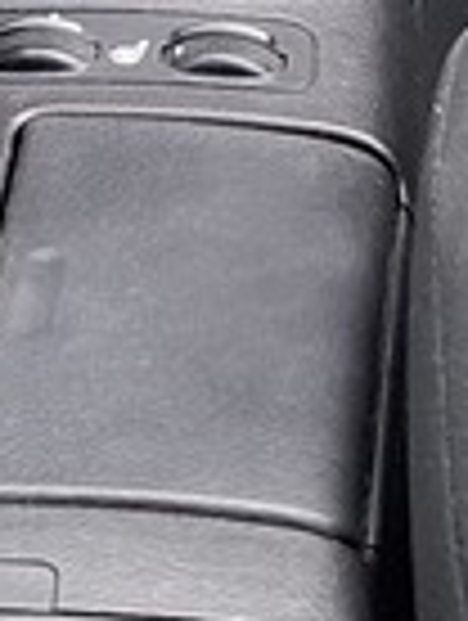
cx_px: -166
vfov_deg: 7.5
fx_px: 4313
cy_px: -1026
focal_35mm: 240
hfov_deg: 6.2
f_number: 1.8
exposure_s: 1/100
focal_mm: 5.54
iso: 250
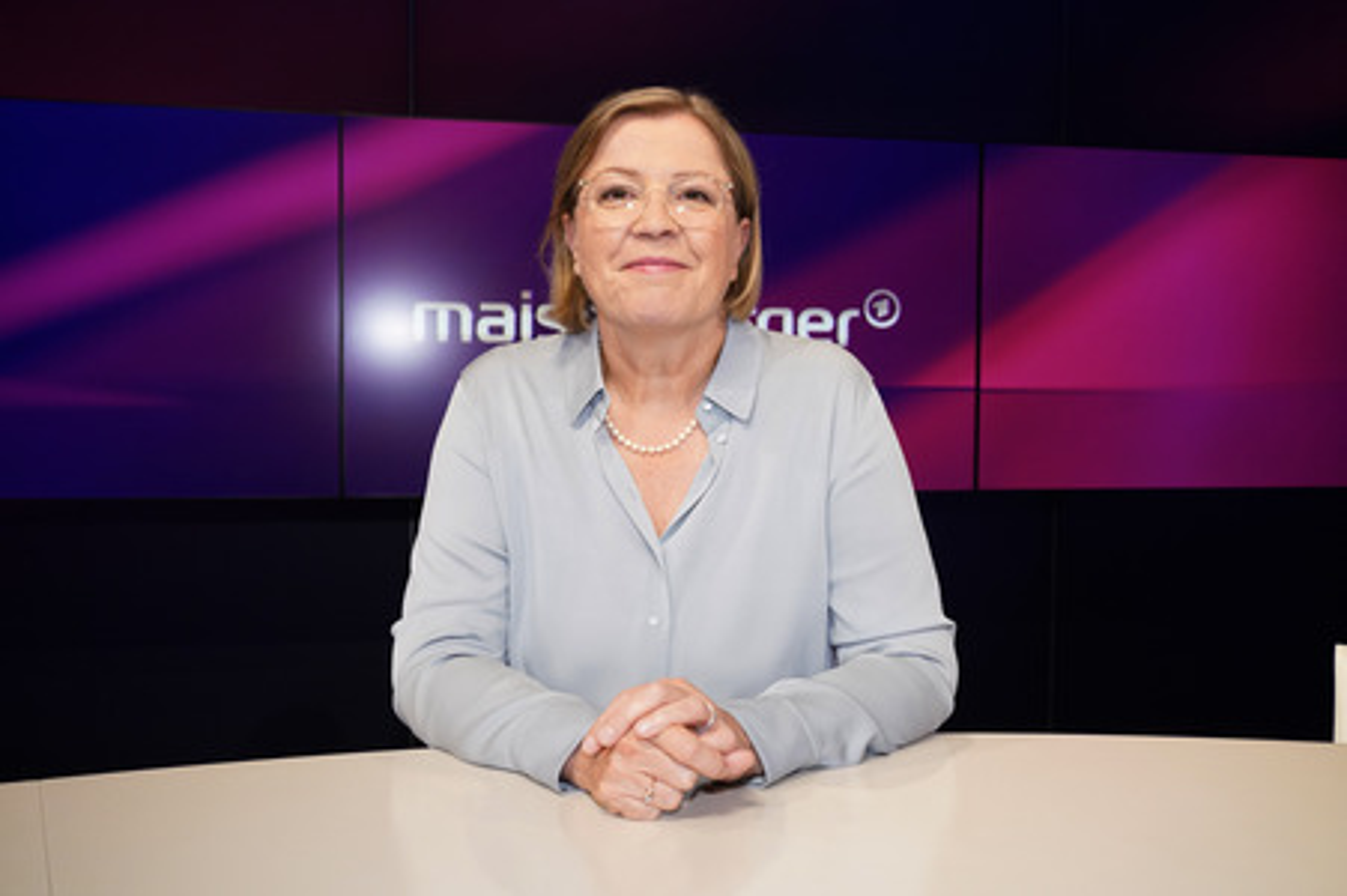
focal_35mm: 35
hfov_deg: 54.5
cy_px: 448
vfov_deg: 37.8
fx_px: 1309
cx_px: 674
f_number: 5.6
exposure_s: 1/125
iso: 2000
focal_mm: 35
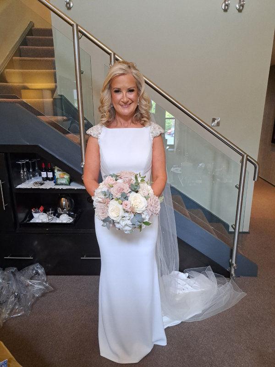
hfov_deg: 56.8
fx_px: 254
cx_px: 138
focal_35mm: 24
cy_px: 184
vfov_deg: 71.6
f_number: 1.8
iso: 400
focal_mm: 5.2
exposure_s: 1/50
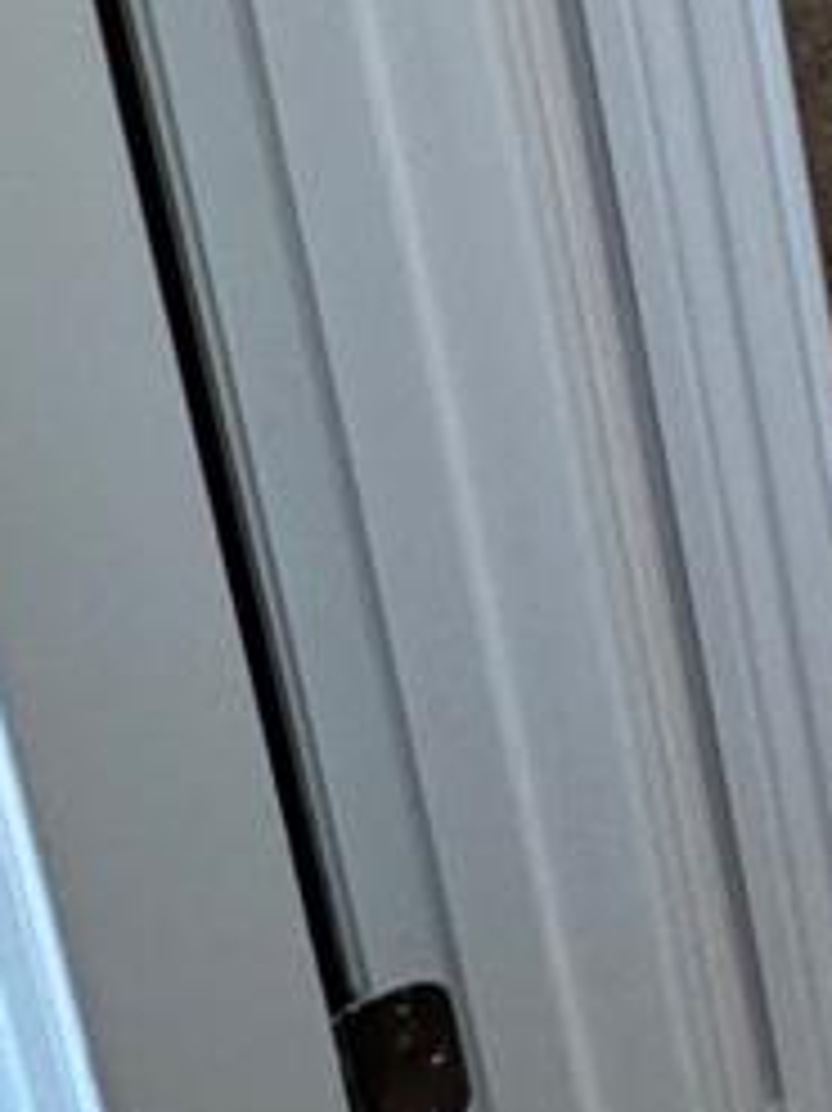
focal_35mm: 85
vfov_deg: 18.2
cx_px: 2350
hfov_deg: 11.7
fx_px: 2726
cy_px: -882
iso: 160
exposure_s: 1/120
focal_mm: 2.22
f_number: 2.2
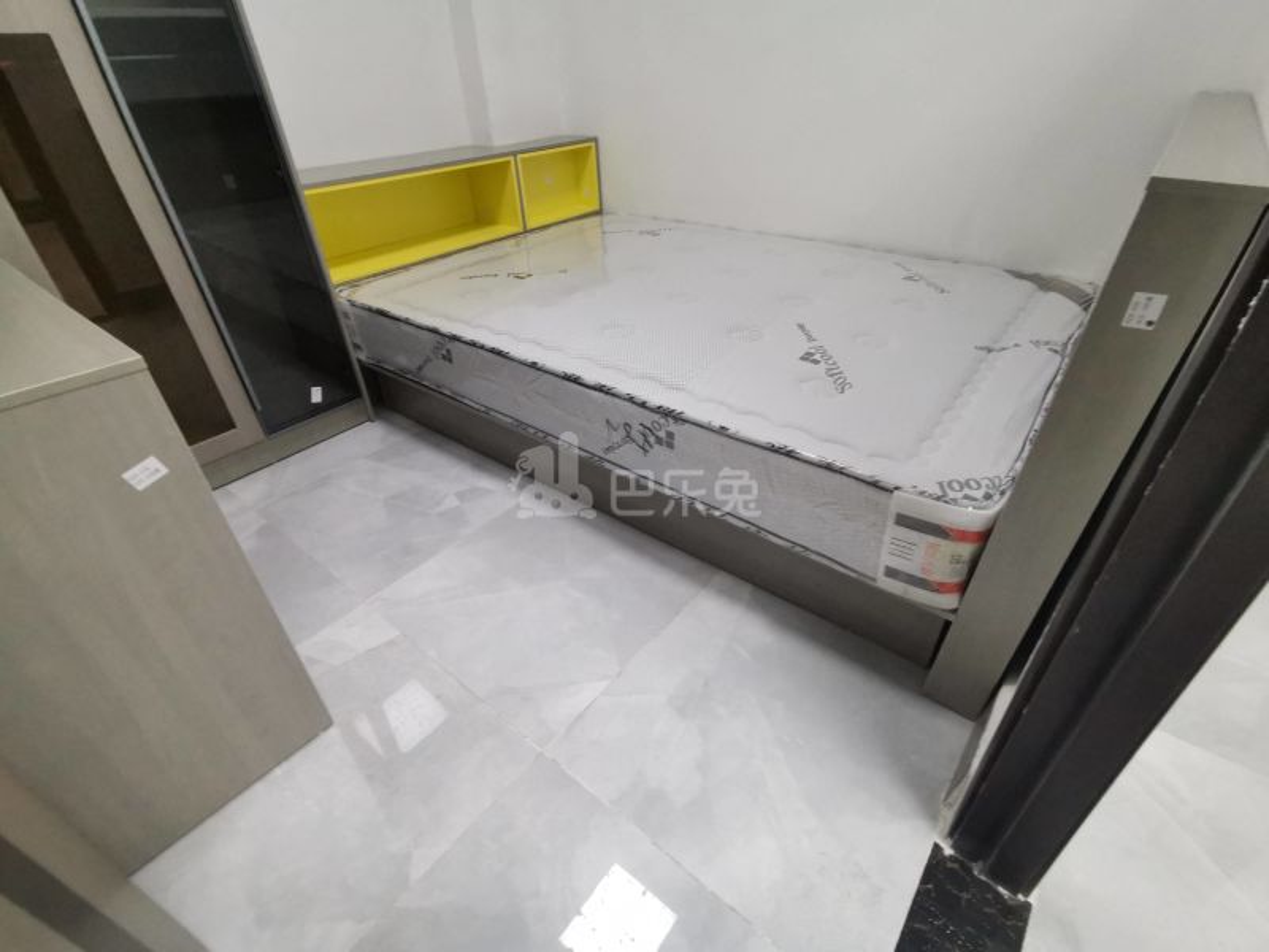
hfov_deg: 91.0
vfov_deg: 74.7
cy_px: 476
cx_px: 634
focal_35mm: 17
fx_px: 623
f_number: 2.2
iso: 250
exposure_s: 1/33.3
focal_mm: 2.23
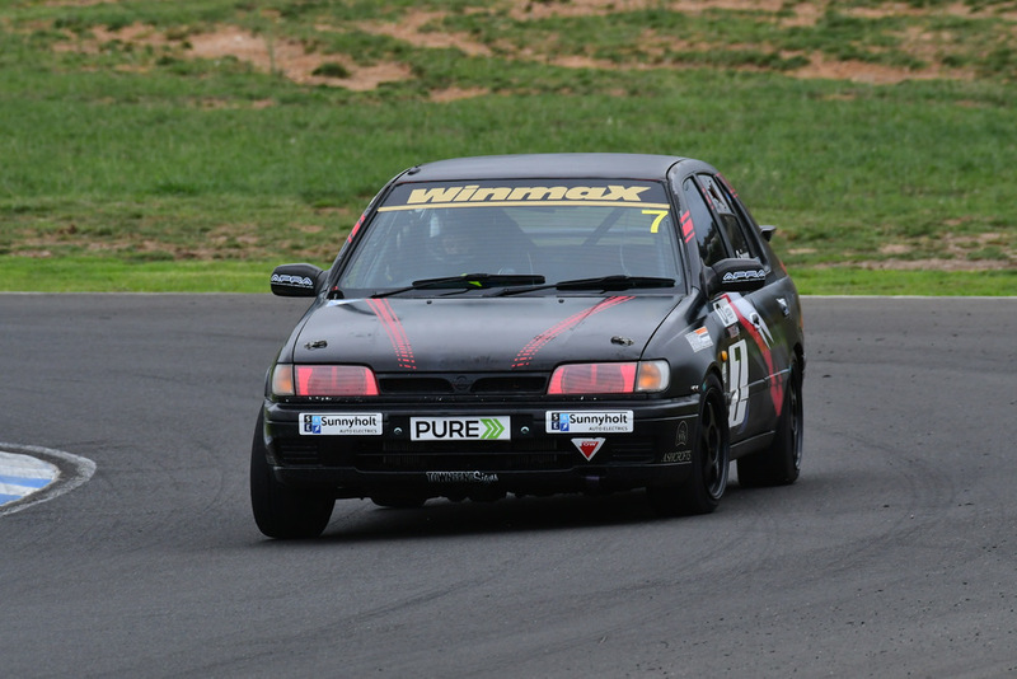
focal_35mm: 660
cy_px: 340
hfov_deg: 3.1
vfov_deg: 2.1
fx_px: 18651
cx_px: 508
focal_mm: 440
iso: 800
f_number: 11
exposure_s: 1/640
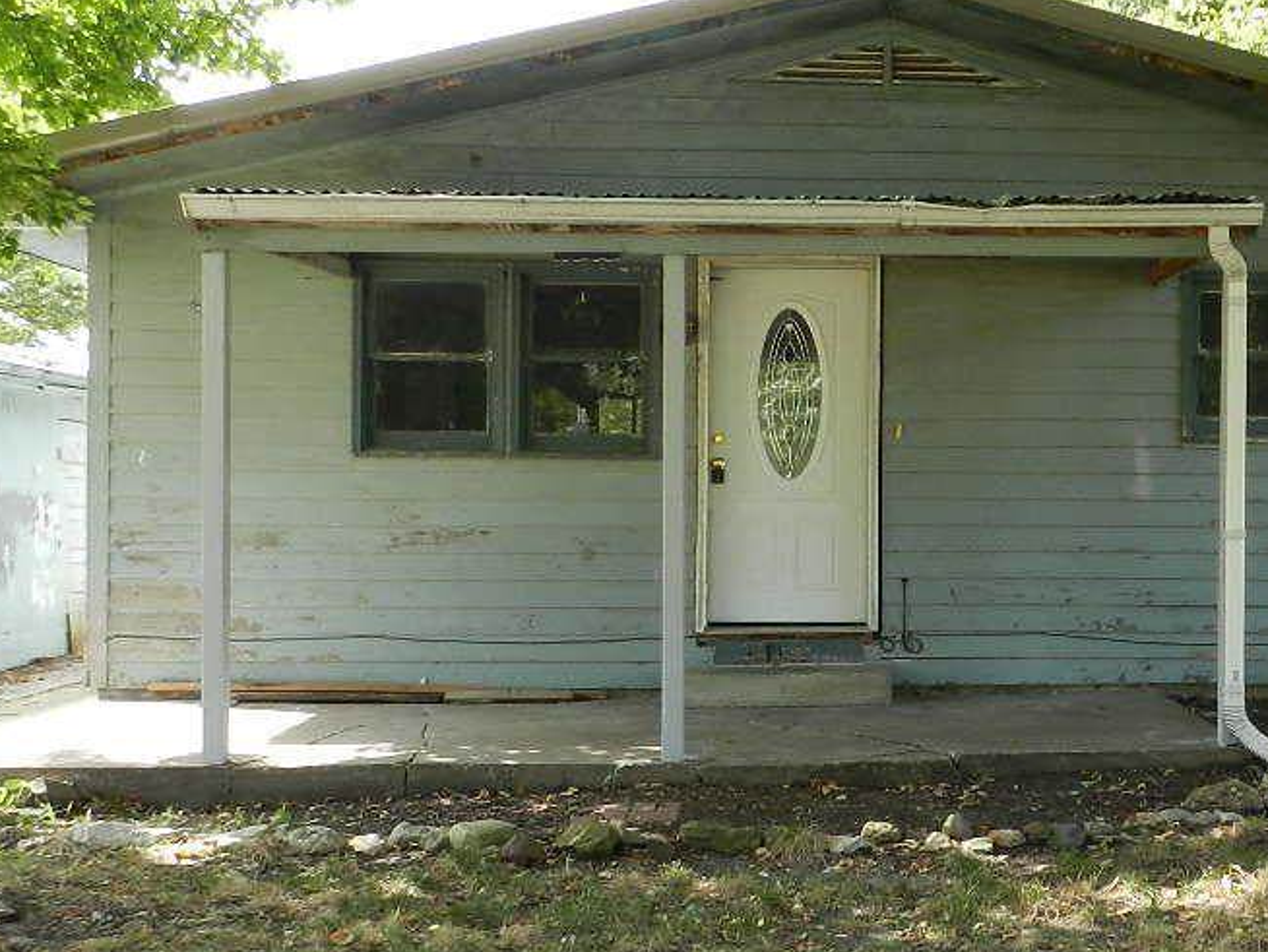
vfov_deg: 32.2
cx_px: 948
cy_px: 522
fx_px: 1649
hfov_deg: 40.9
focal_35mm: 45
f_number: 5
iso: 160
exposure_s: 1/80
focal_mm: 4
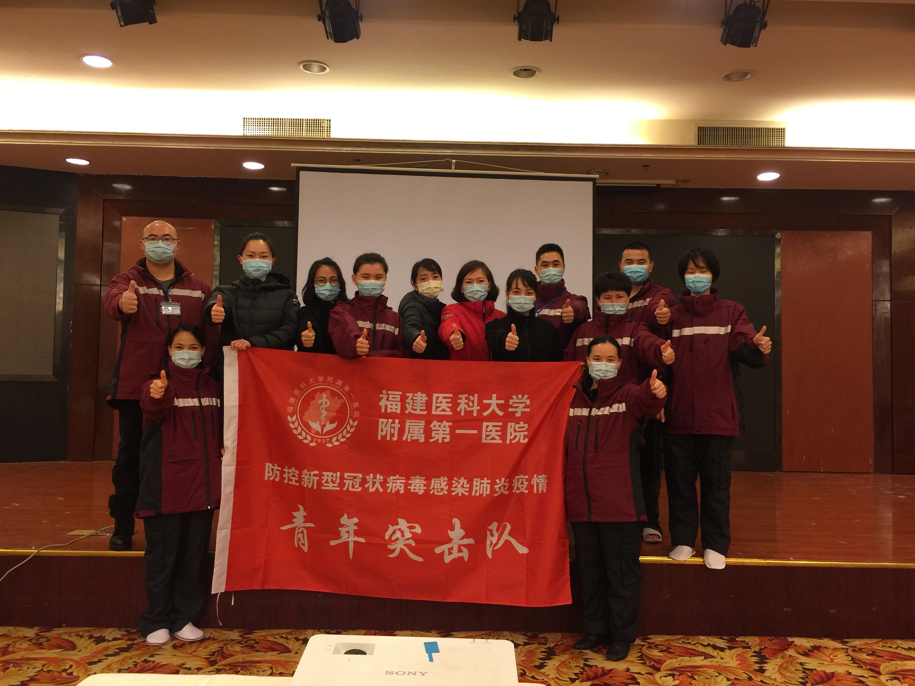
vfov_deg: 48.2
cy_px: 343
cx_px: 458
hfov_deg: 61.7
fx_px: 767
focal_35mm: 29
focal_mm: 4.15
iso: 64
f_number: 2.2
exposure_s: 1/17
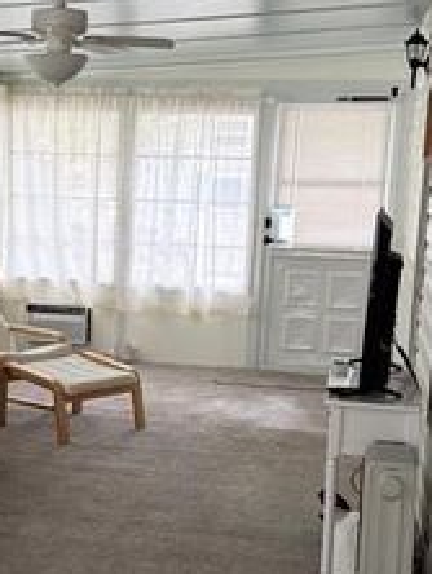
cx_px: 57
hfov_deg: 20.1
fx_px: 1196
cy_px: 363
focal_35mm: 72
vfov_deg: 26.9
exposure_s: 1/60
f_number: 1.78
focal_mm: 6.76
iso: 320
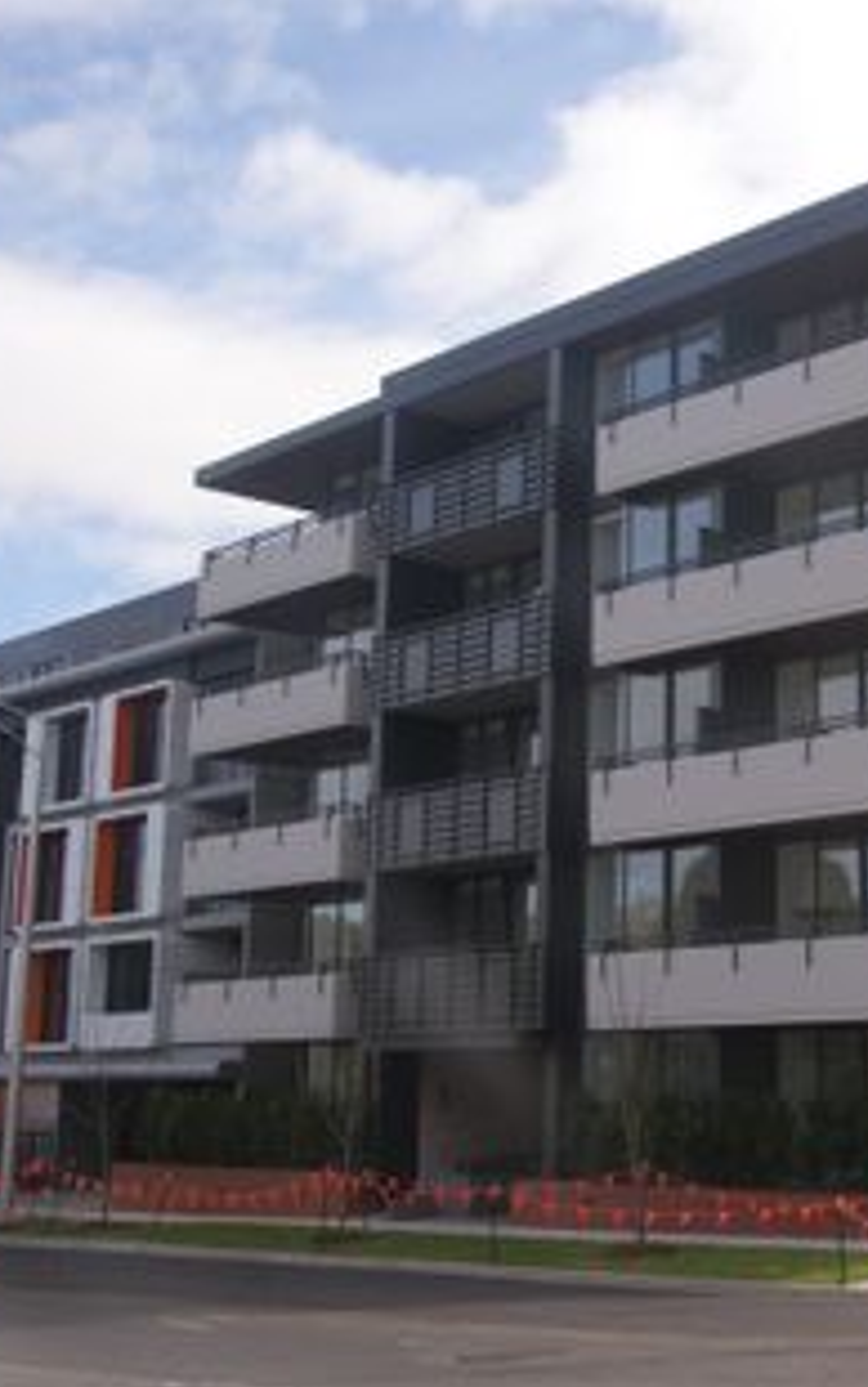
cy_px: 691
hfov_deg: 24.0
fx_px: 1929
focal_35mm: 51
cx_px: 913
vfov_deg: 39.6
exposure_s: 1/80
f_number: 9
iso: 100
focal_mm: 22
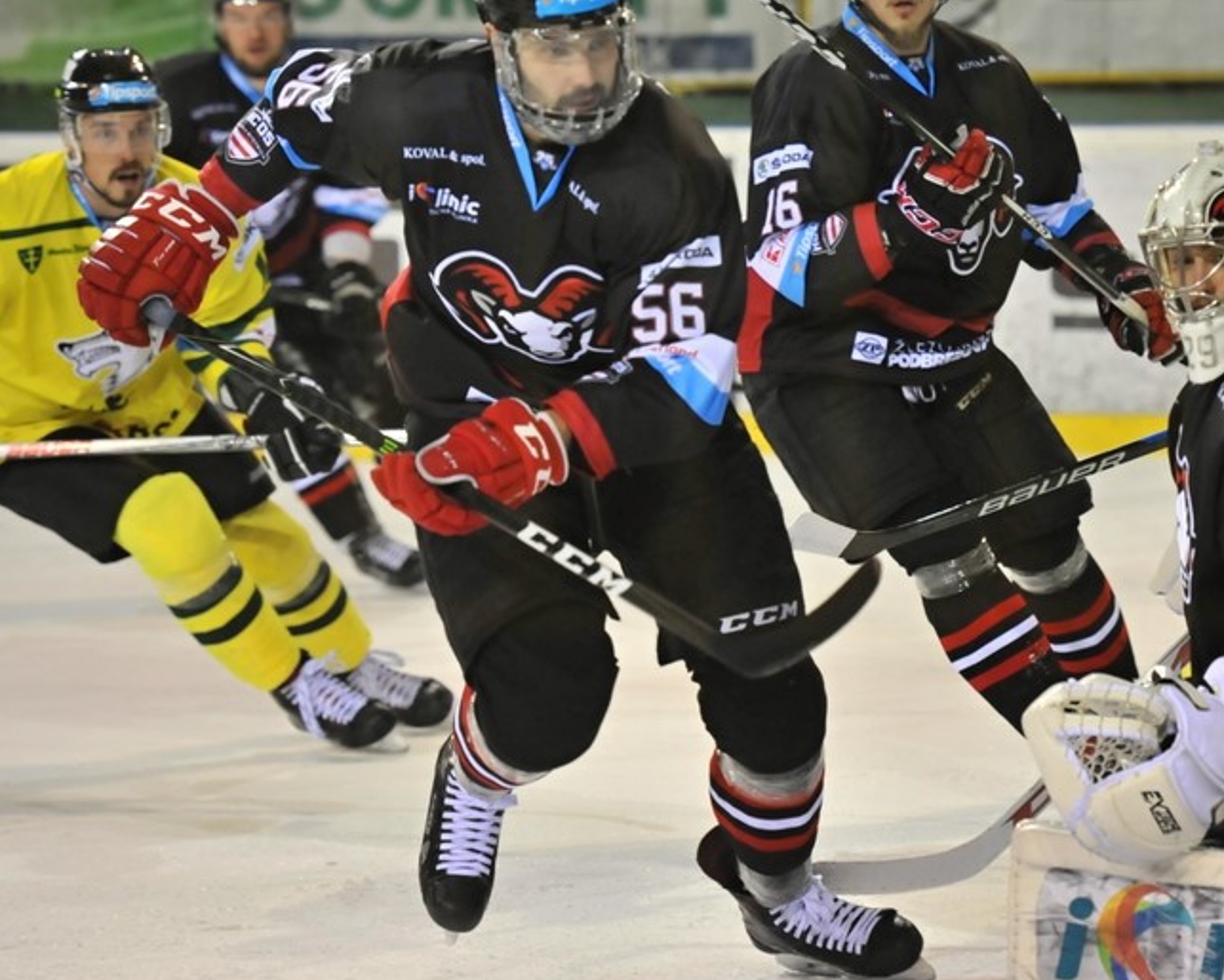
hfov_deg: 8.9
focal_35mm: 217
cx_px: 805
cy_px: 395
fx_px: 7865
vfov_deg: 7.1
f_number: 4
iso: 2000
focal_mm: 150
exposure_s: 1/800
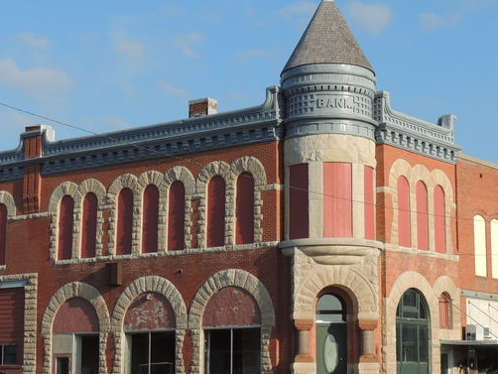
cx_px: 287
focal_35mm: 86
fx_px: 1238
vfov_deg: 17.2
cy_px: 199
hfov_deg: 22.7
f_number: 3.3
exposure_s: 1/1000
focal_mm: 7.1
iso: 100
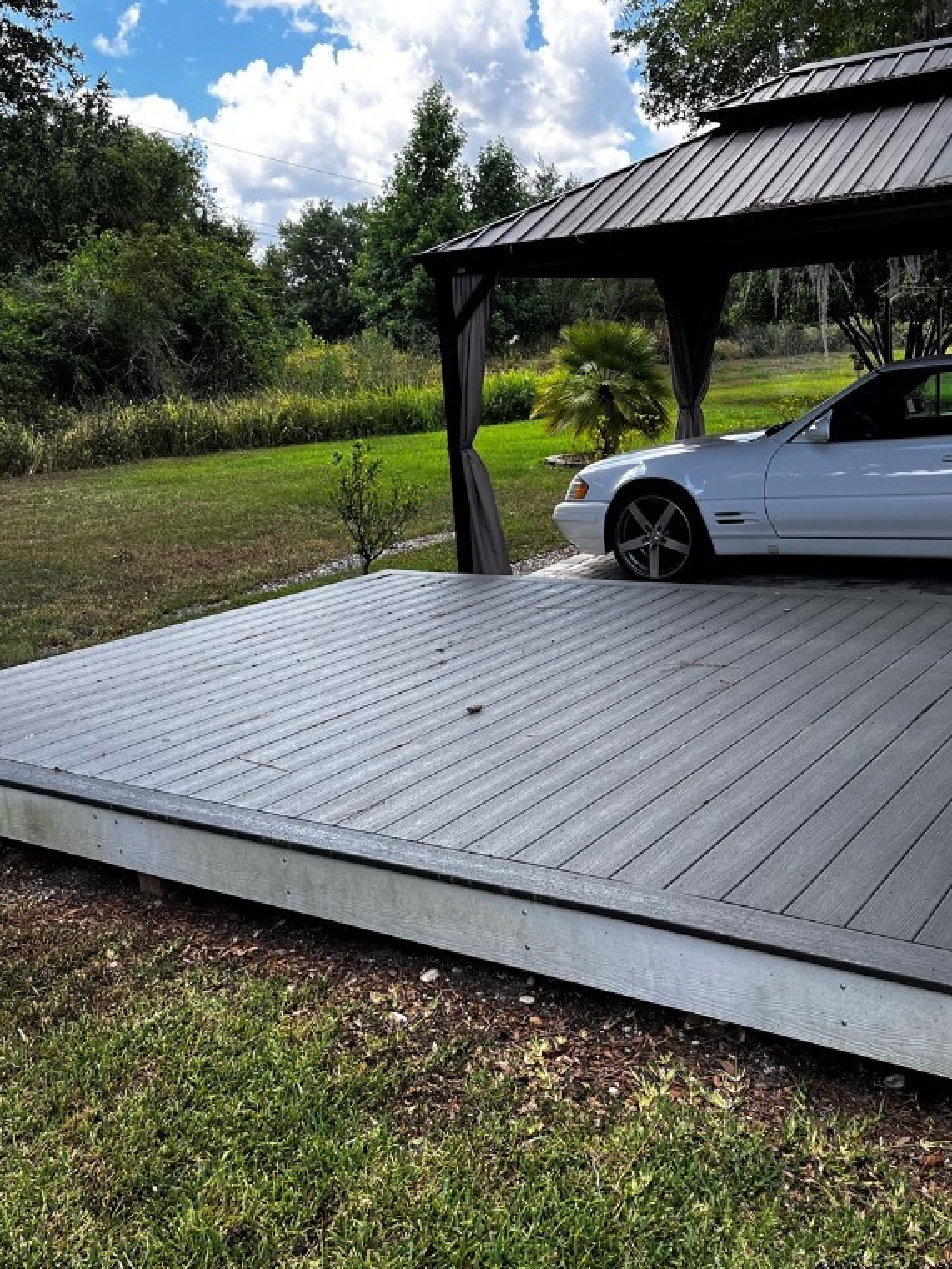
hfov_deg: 40.7
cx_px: 505
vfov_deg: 52.6
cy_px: 634
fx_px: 1283
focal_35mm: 35
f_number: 1.6
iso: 50
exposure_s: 1/684
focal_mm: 5.1
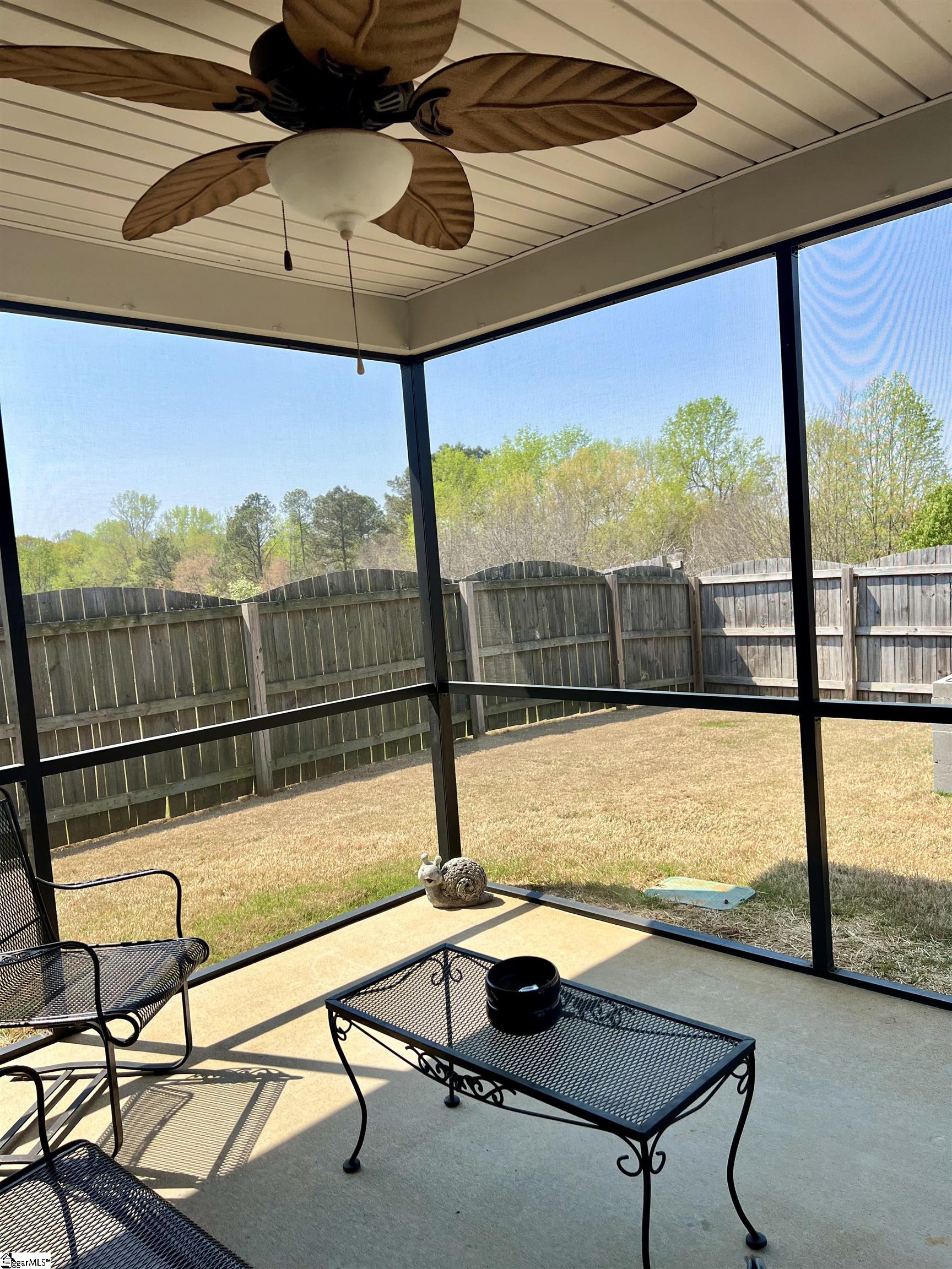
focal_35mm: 26
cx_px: 476
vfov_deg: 67.3
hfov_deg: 53.1
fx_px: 953
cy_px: 634
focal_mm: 5.7
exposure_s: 1/1838
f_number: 1.5
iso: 50
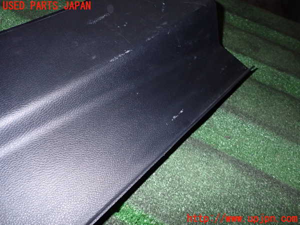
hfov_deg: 69.4
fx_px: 217
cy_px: 112
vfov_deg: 54.9
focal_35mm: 25
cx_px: 150
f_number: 8
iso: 800
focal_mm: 4.5
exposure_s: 1/100
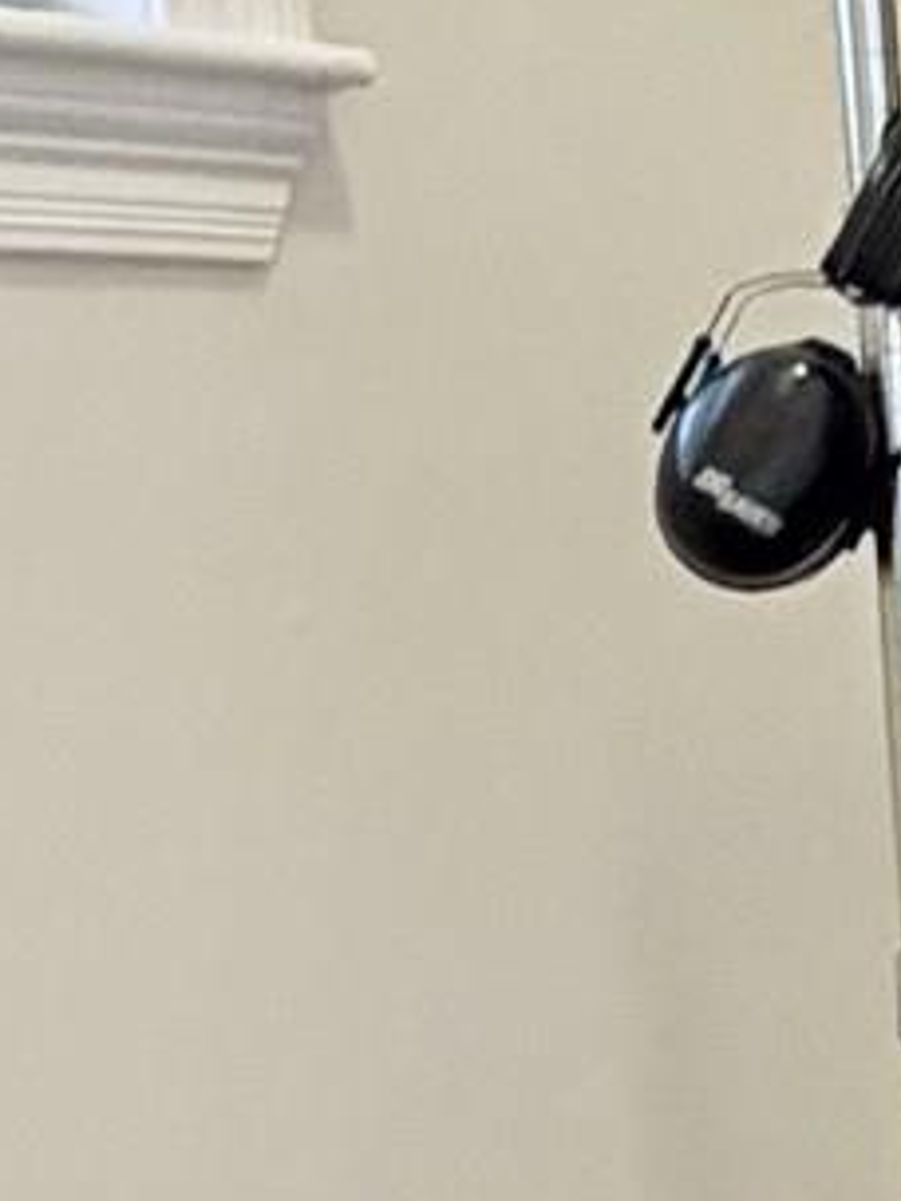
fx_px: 3679
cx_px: 1751
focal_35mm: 106
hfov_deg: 12.4
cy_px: 1181
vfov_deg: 18.1
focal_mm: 2.22
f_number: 2.2
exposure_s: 1/60
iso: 800
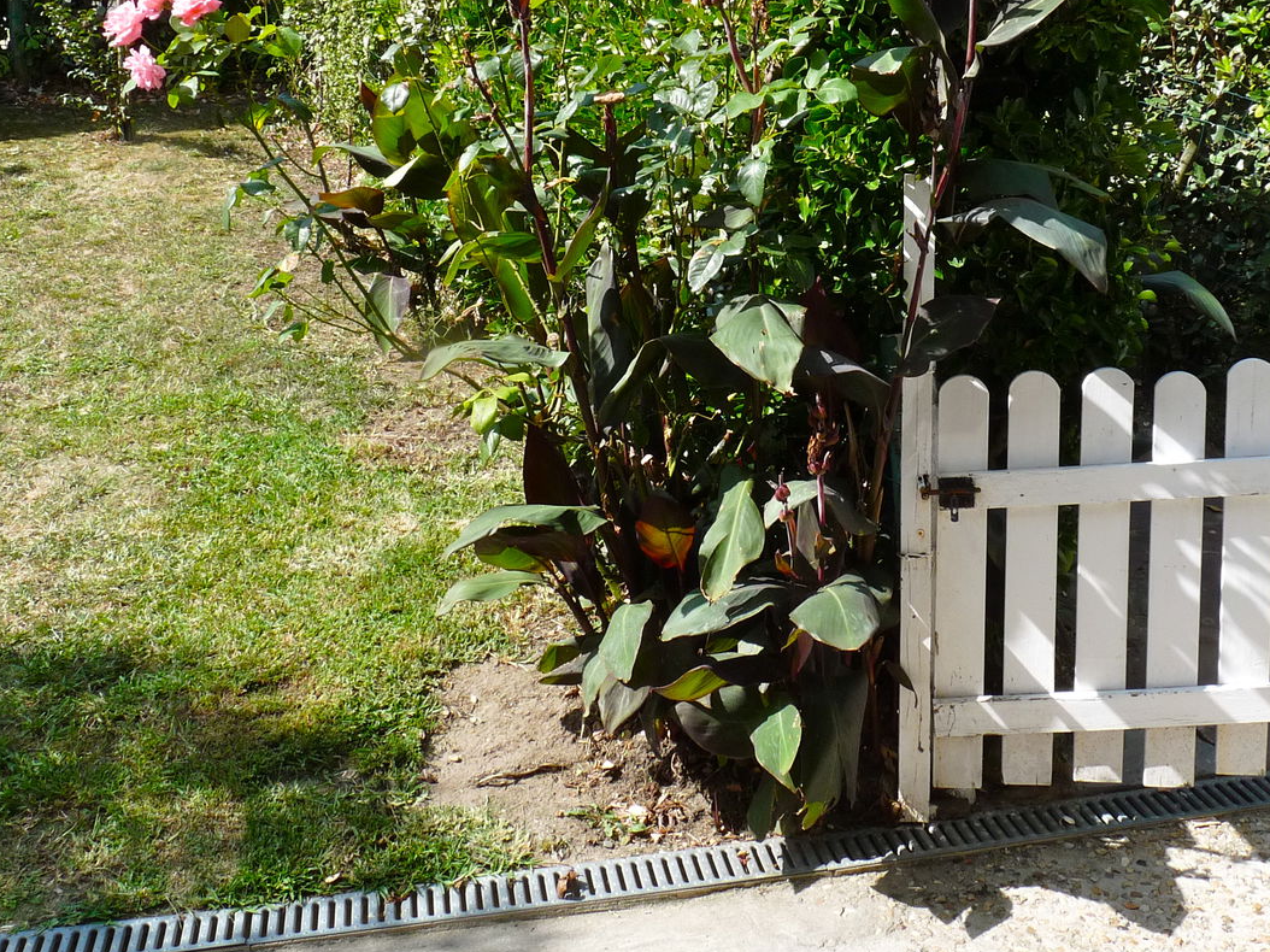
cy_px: 233
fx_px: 1504
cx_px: 759
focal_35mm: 41
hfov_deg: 45.5
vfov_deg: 34.4
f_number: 5
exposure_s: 1/250
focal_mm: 4.8
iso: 100
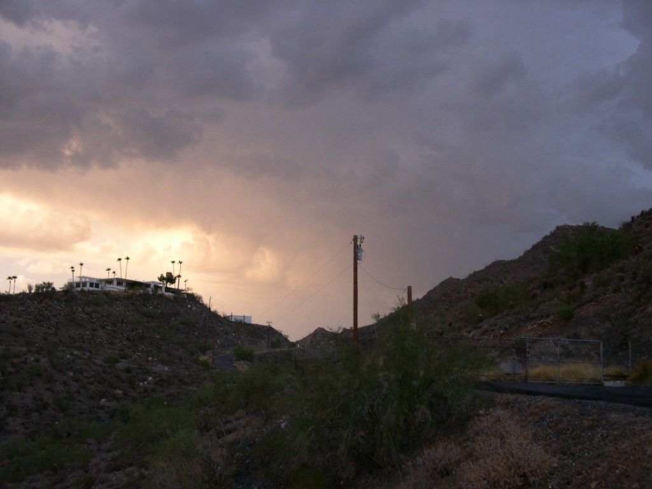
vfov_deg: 37.7
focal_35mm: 38
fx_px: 716
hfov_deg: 49.0
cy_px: 244
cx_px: 326
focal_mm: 8
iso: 100
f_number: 2.8
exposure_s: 1/46.2
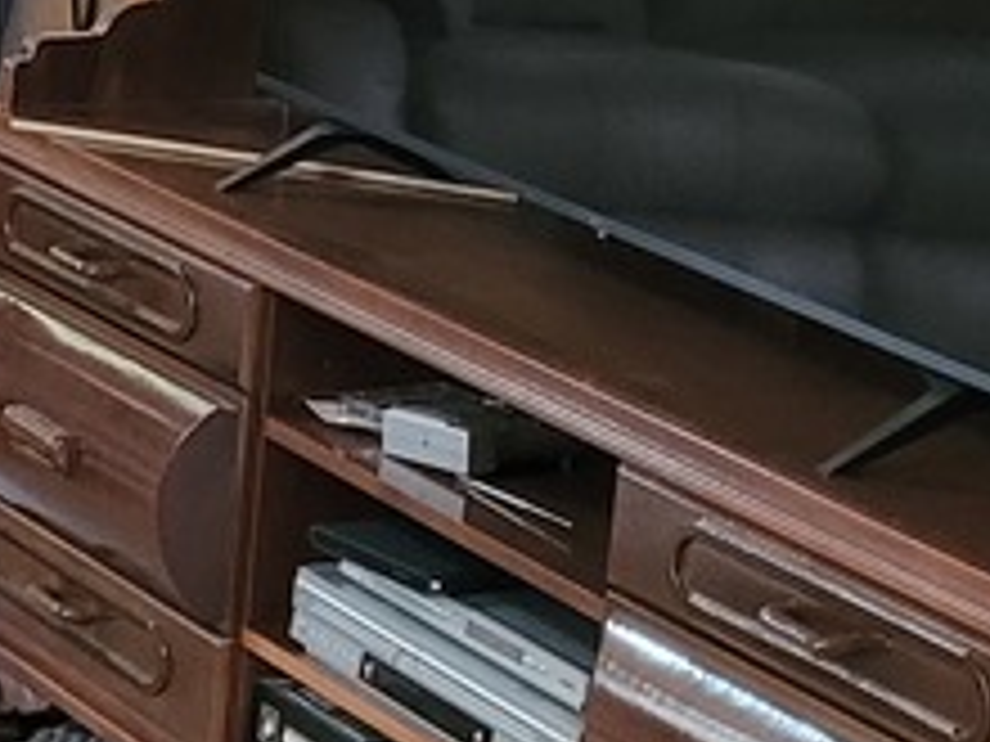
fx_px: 4862
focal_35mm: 170
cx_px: -1440
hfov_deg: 10.1
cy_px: 256
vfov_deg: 8.7
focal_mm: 5.4
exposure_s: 1/40
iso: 400
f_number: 1.8
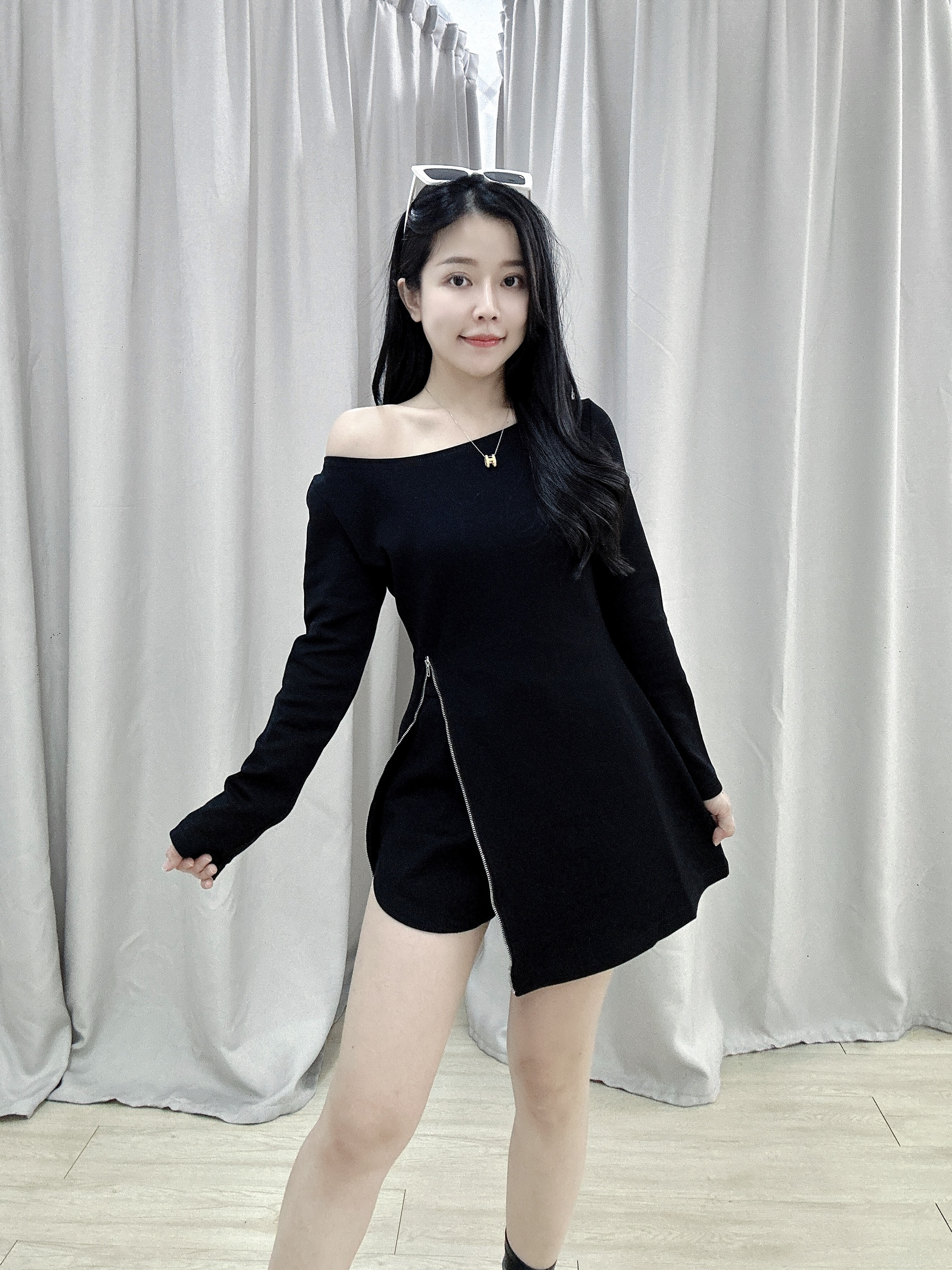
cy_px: 635
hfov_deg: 58.9
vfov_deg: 73.9
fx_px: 843
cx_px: 476
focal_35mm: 23
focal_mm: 2.69
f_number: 1.9
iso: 125
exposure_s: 1/50
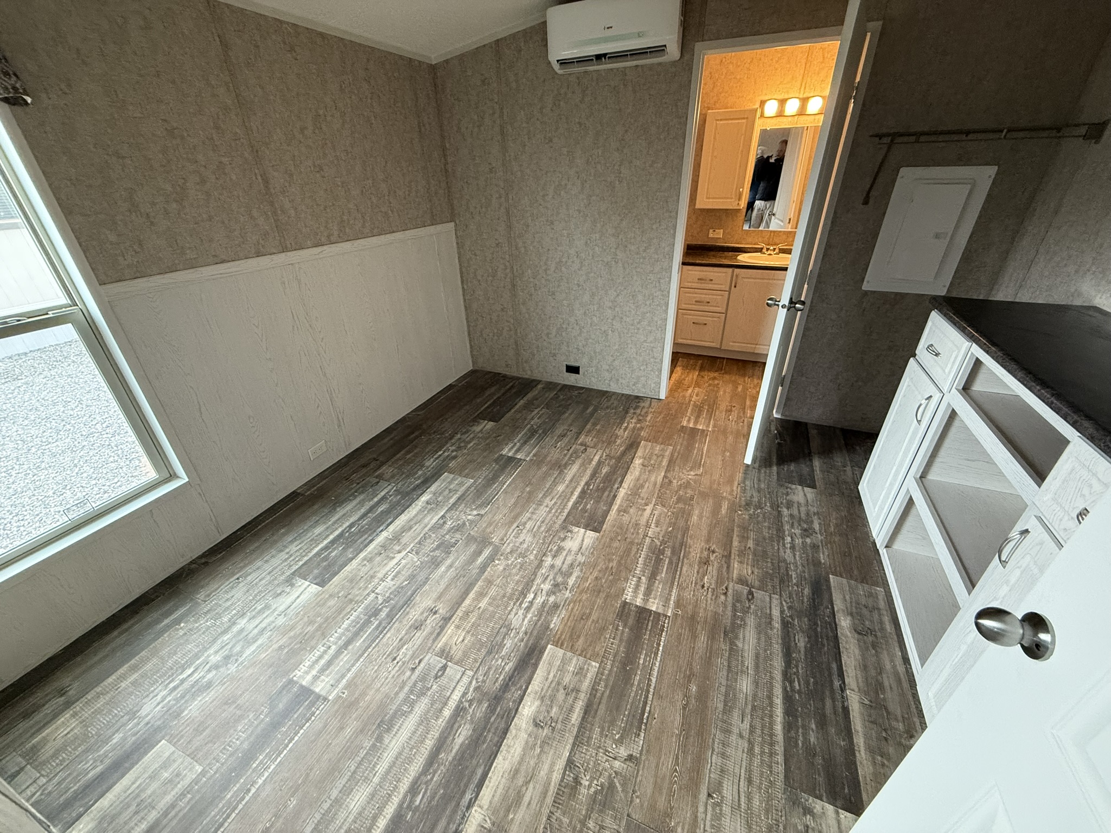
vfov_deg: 85.7
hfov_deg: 102.1
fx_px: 449
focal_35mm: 14
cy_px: 416
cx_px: 556
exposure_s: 1/60
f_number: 2.2
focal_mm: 2.22
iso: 400
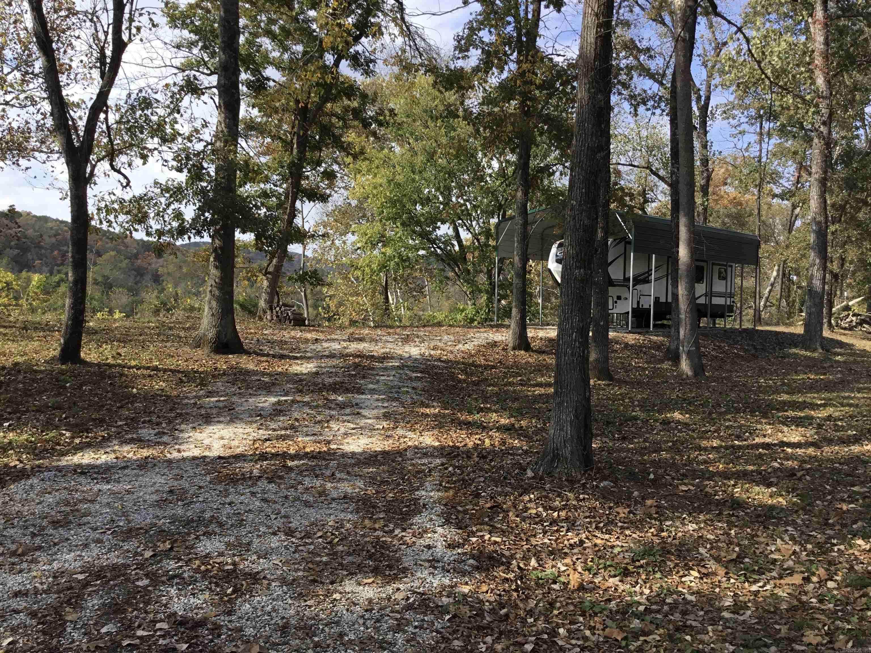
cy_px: 326
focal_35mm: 31
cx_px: 436
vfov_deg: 45.4
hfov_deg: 58.4
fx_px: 780
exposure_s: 1/595
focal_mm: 3.3
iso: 25
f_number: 2.4
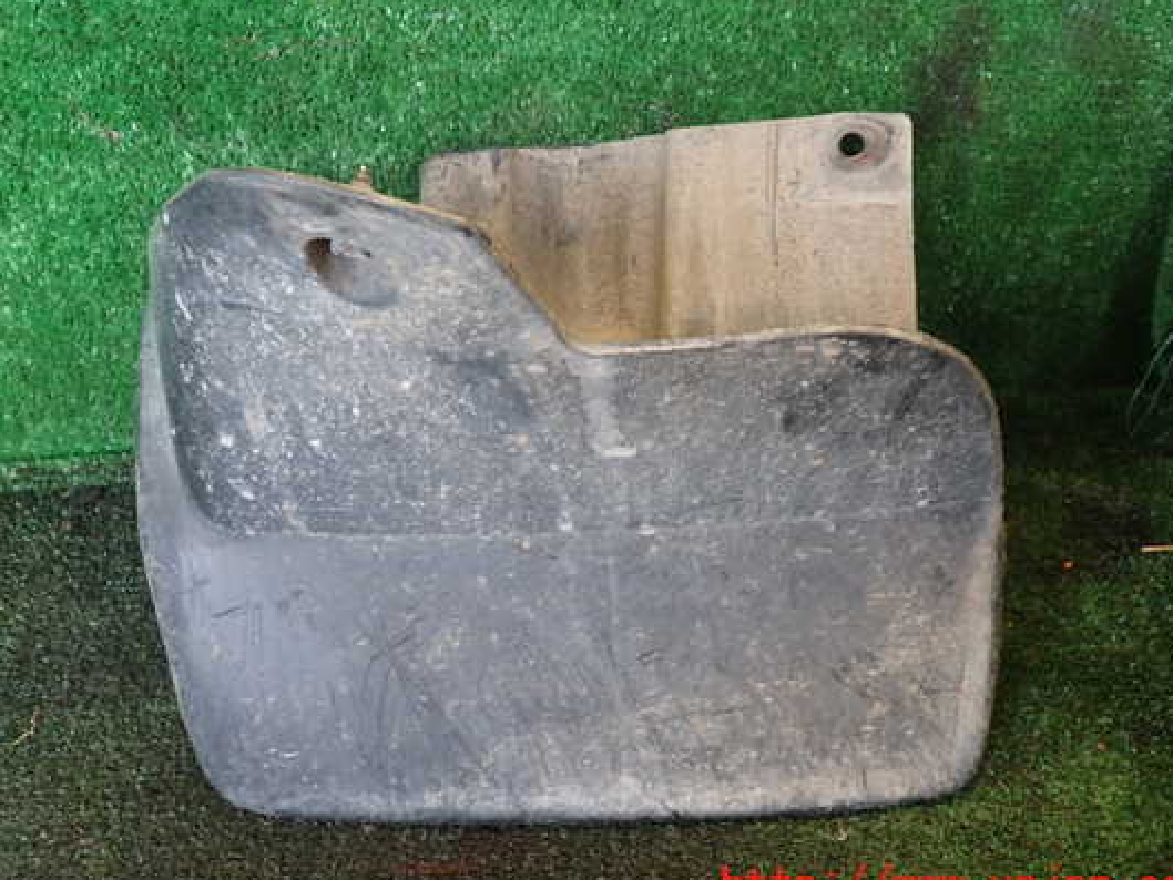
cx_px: 557
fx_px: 1152
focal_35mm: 34
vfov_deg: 41.8
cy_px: 417
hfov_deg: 53.9
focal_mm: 5.4
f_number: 2.3
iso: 200
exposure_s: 1/40
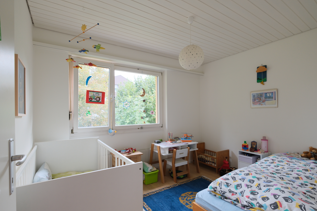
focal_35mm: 16
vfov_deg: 73.7
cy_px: 112
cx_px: 152
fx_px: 141
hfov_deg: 96.7
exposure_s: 1/38
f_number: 4
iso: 320
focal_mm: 10
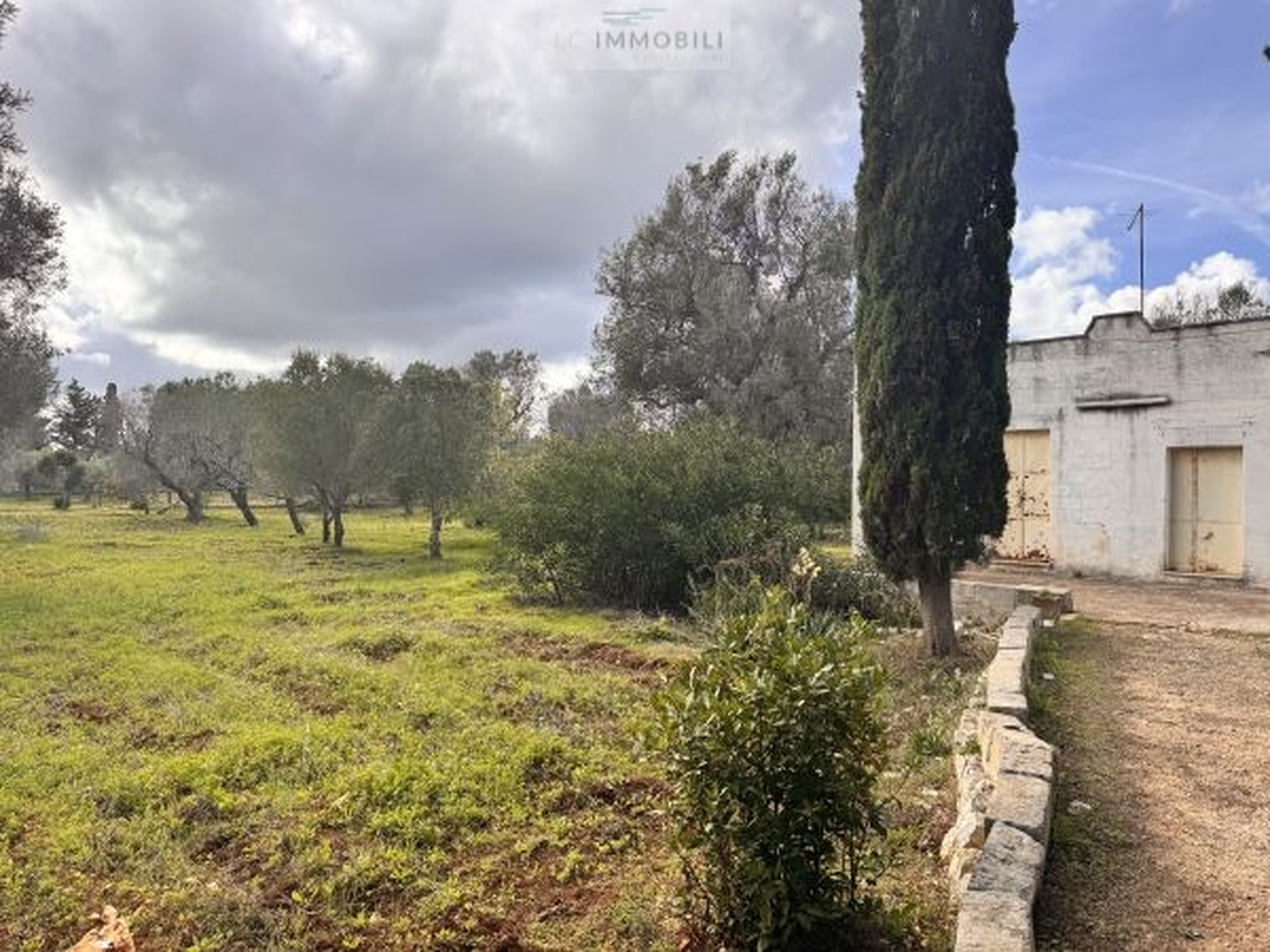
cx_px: 635
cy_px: 476
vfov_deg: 56.8
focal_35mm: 24
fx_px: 881
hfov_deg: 71.6
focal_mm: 6.76
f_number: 1.78
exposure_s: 1/2710
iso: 80
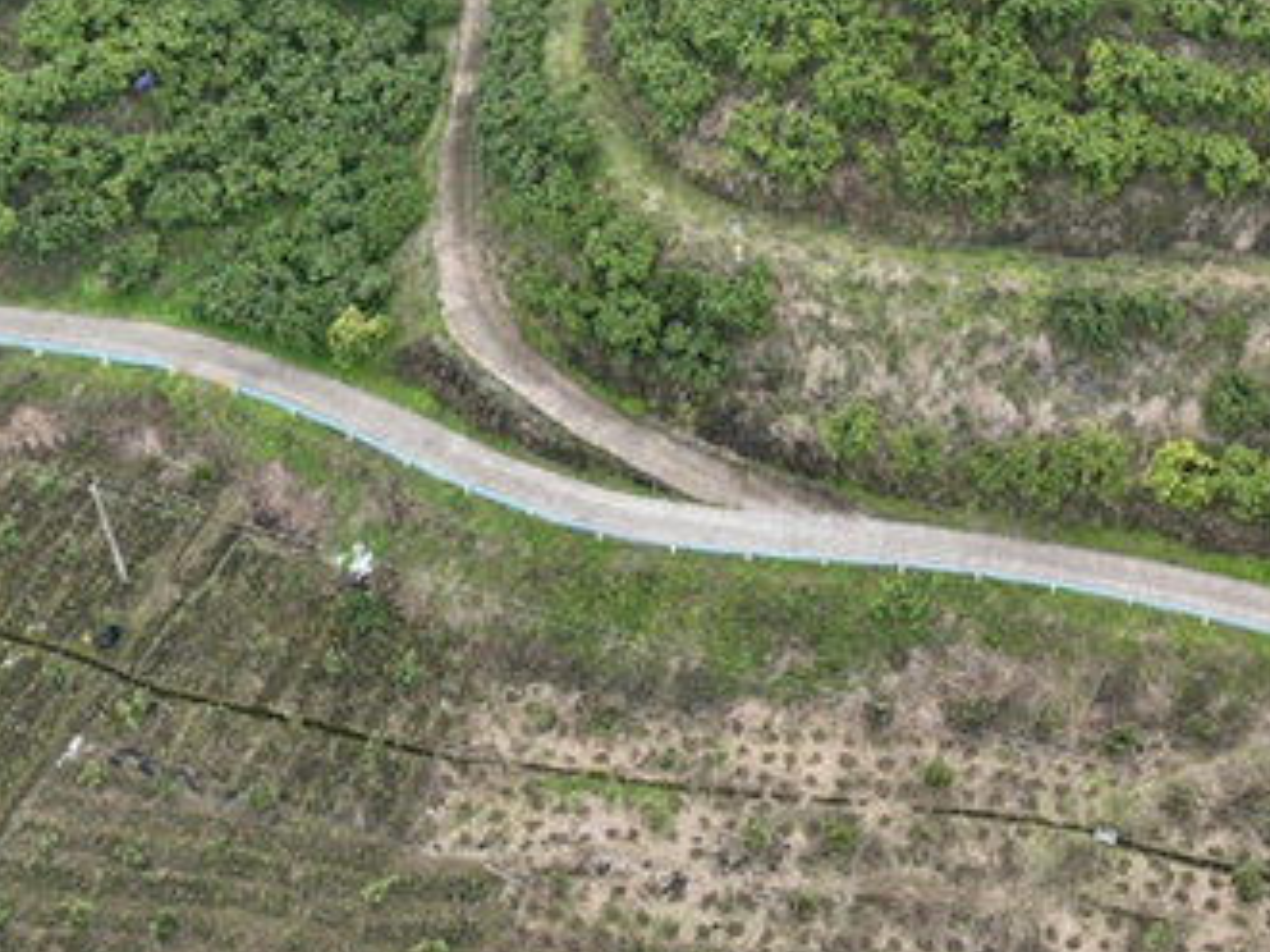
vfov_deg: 23.3
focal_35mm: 58
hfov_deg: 32.4
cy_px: -152
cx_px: 1001
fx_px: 2127
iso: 100
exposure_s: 1/240
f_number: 3.5
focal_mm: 12.29
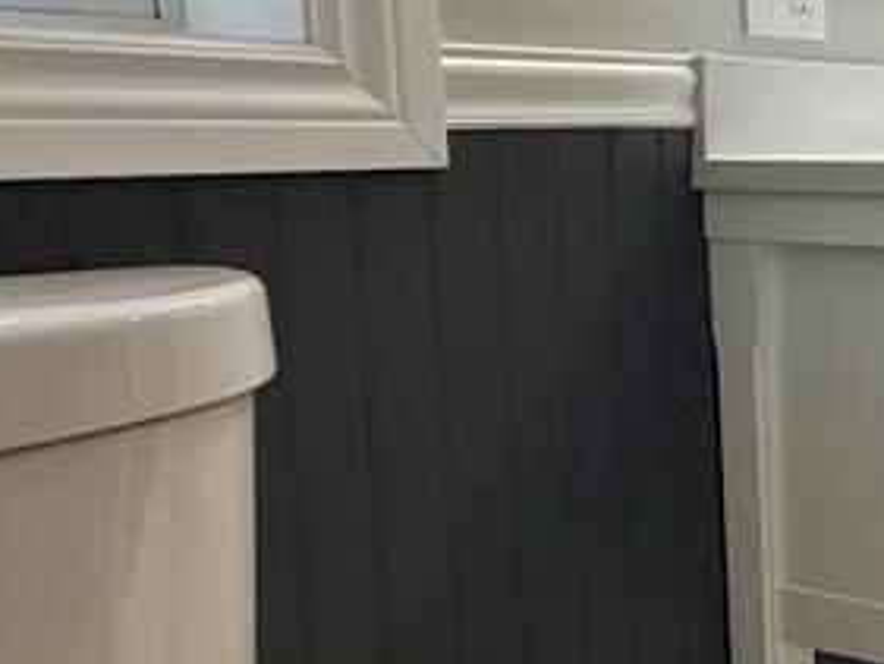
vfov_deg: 28.6
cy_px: 296
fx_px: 1303
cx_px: 1126
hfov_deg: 30.3
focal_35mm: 51
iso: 320
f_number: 2.2
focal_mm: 2.22
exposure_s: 1/120
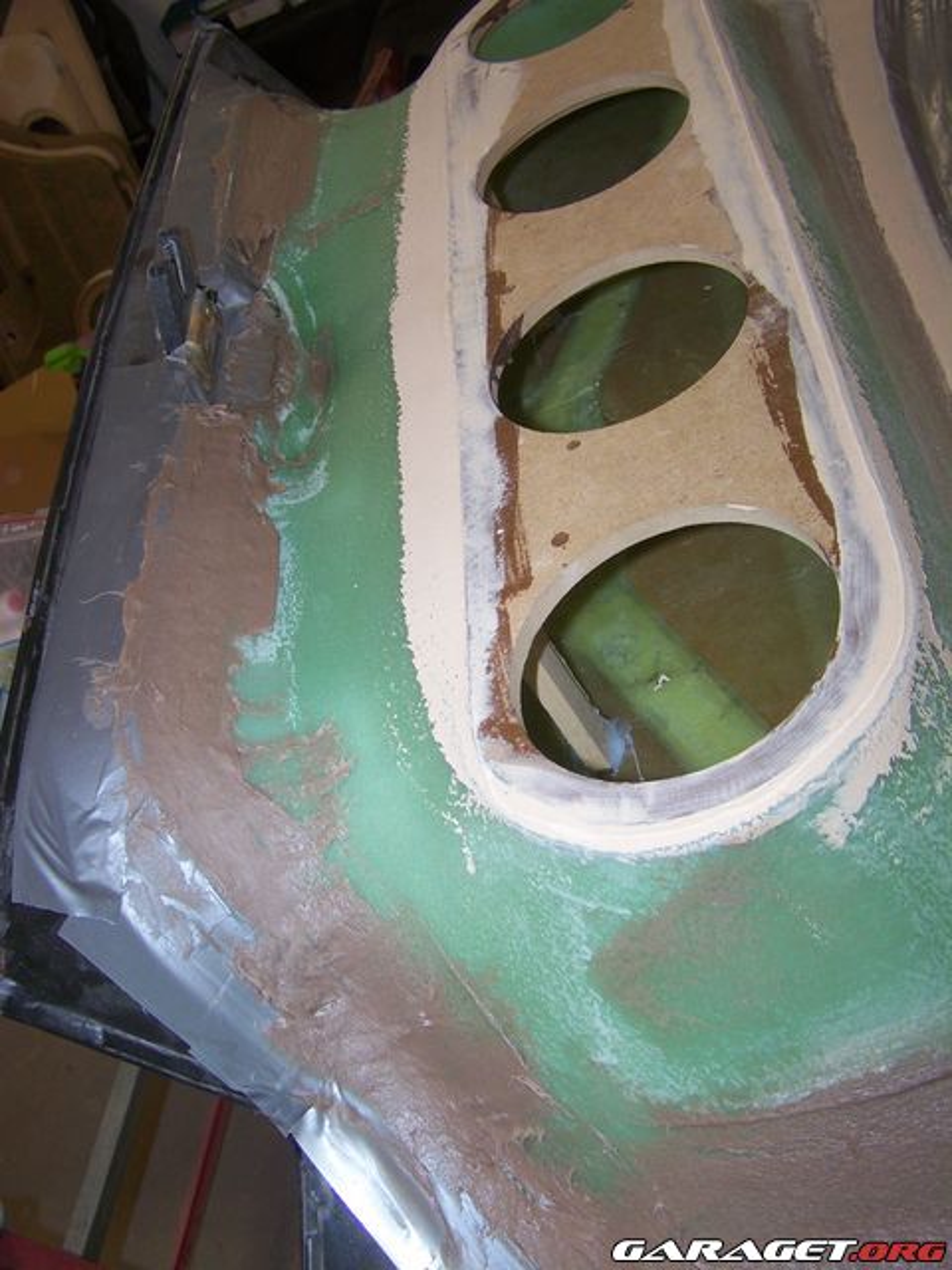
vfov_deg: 49.0
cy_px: 635
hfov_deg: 37.7
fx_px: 1393
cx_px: 476
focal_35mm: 38
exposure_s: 1/60
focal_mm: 6.3
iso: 80
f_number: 2.8
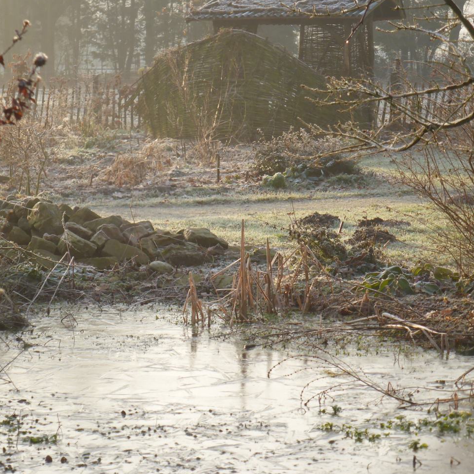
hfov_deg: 12.2
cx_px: 146
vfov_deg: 12.2
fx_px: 2215
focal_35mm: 143
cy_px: 202
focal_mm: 17.1
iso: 100
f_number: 5.3
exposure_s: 1/60
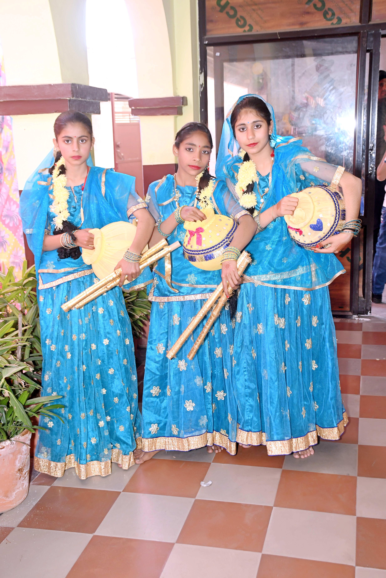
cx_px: 193
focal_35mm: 45
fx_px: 724
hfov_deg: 29.9
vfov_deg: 43.6
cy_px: 289
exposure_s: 1/125
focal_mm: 30
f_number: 6.3
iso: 640
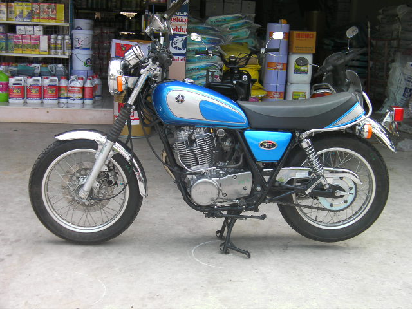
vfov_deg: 28.6
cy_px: 154
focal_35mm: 51
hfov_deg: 37.5
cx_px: 206
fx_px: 607
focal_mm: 9.1
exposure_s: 1/55.7
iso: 50
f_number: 3.6
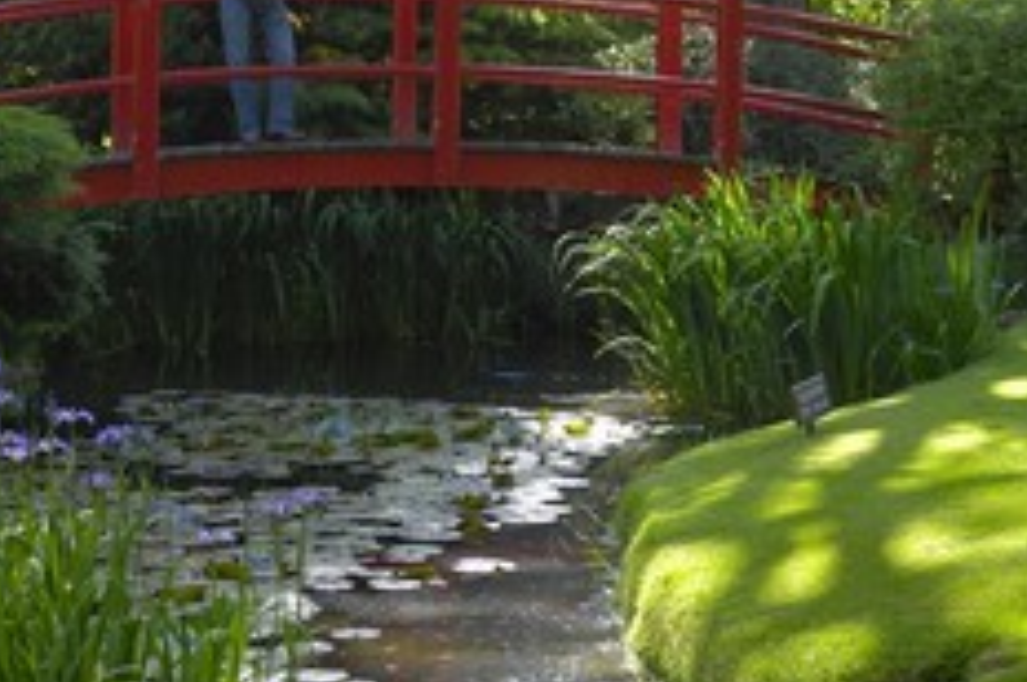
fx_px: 2478
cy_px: 226
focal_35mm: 87
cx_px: 516
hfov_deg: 23.4
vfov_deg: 15.6
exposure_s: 1/60
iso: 100
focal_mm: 32
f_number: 5.6
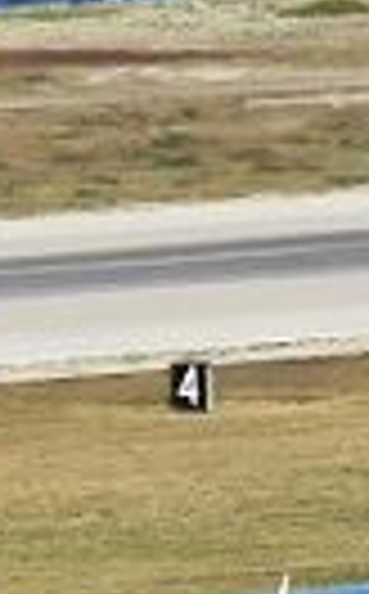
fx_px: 29267
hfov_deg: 0.7
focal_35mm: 1811
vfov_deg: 1.2
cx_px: 248
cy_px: 619
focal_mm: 240
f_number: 6.3
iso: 800
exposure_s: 1/2500
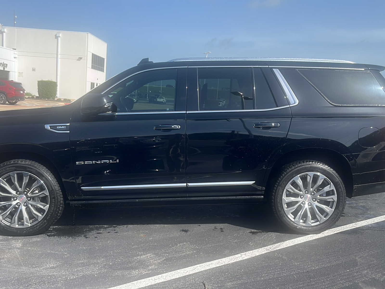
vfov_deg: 51.4
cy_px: 144
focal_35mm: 27
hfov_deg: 65.3
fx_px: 300
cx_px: 192
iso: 50
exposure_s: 1/2604
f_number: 1.6
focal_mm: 5.1
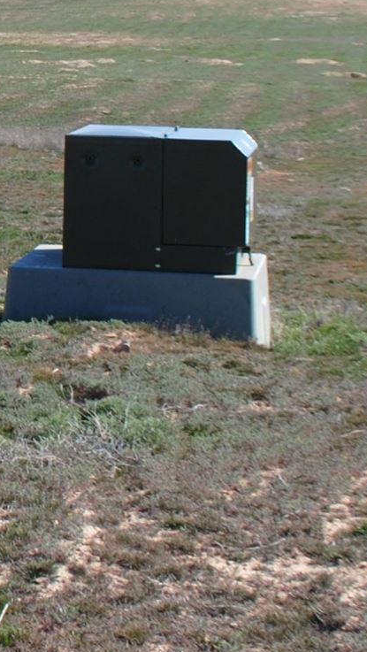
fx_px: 2040
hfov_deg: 9.7
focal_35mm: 118
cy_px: 65
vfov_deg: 17.9
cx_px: -320
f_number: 3.5
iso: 100
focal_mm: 18
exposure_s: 1/800
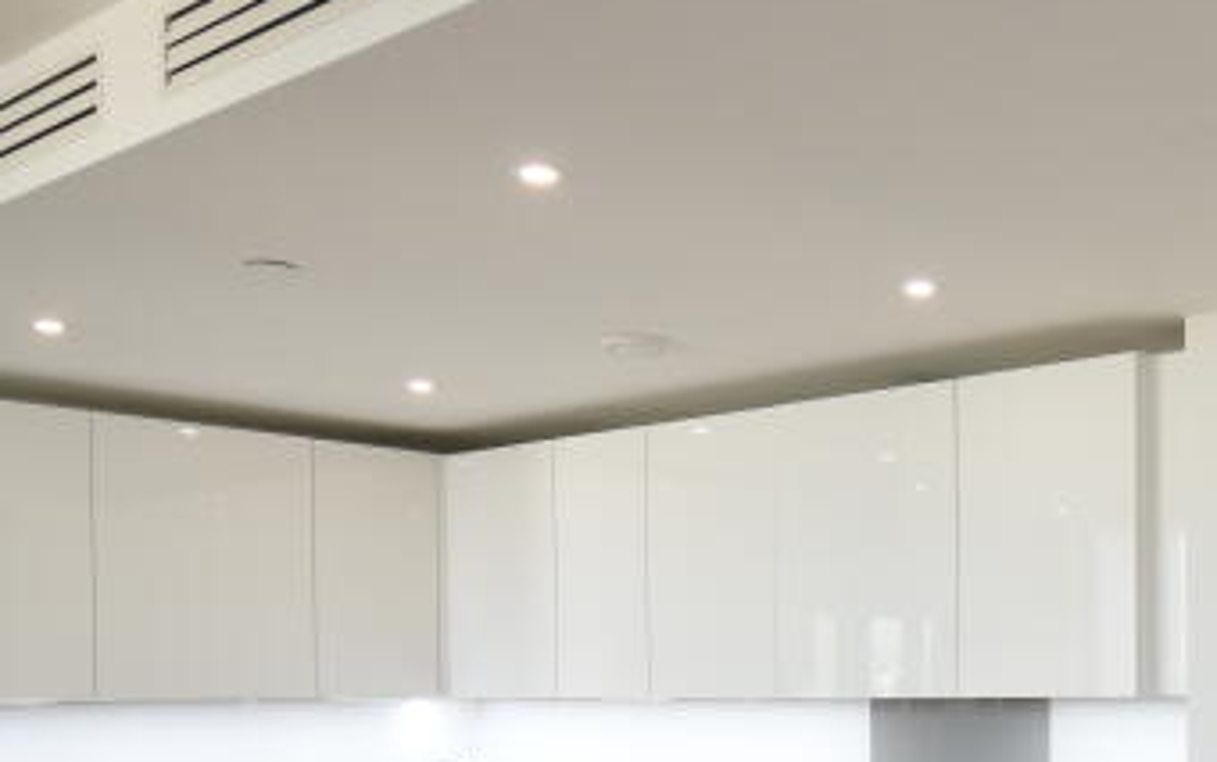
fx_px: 1527
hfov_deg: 41.3
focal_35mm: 46
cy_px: 739
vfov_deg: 26.7
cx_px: 1002
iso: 250
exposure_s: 1/30
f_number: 5.6
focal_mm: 10
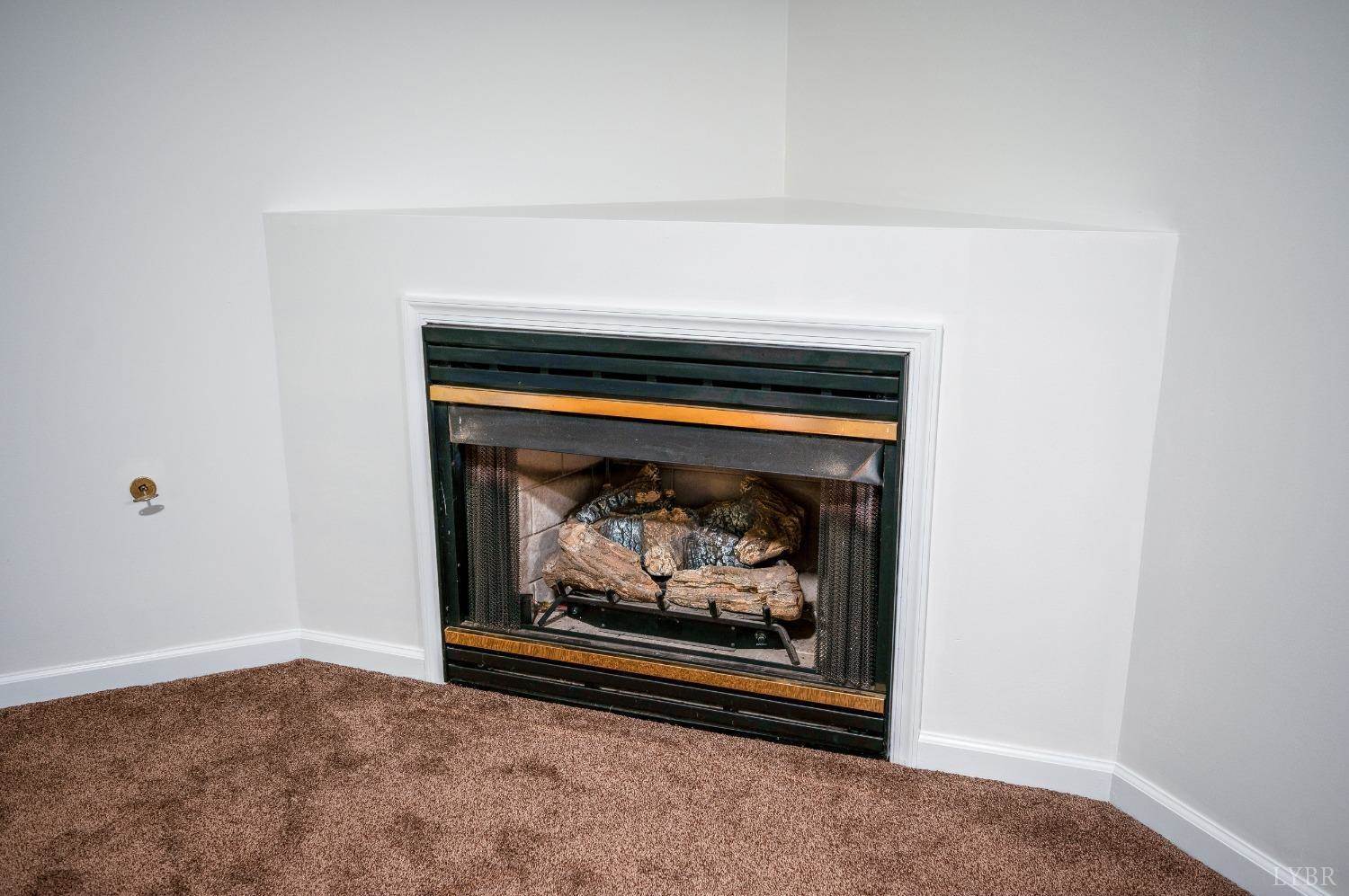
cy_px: 448
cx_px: 674
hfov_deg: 62.0
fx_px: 1123
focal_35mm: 30
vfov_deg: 43.5
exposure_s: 1/10
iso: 500
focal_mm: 30
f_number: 4
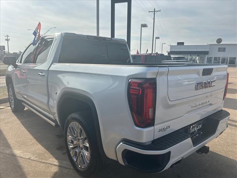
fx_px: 178
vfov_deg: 53.1
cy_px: 89
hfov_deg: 67.3
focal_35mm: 26
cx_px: 118
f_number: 1.5
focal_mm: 5.7
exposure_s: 1/5319
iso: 50
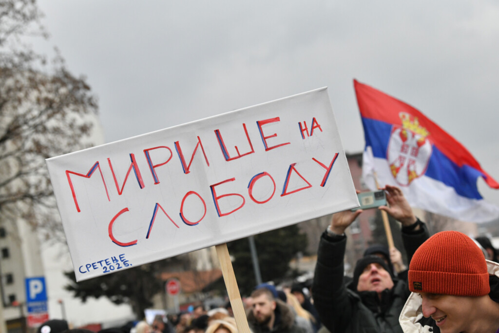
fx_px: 1109
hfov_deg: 25.4
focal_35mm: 80
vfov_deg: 17.1
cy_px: 166
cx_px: 250
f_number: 5.6
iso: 3200
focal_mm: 80
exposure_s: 1/8000
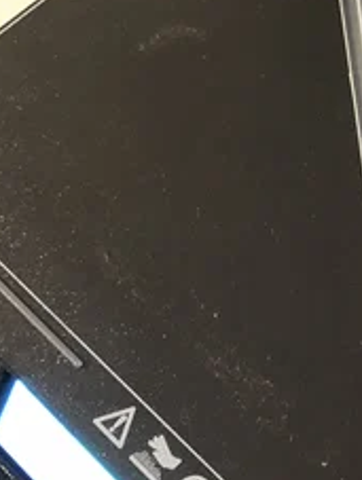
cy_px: 172
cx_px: 448
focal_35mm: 77
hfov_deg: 18.1
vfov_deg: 25.2
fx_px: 1071
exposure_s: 1/4
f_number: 1.8
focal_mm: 4
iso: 125
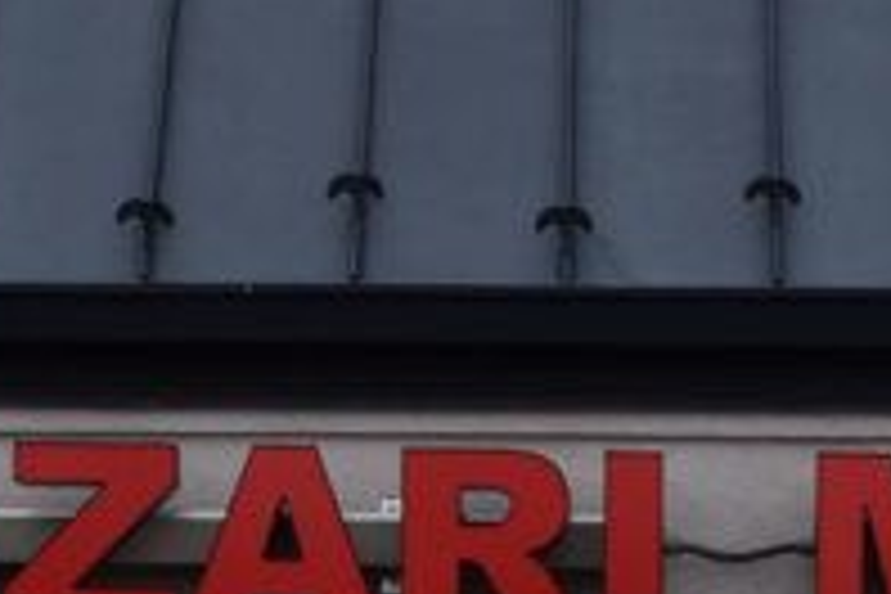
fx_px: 5766
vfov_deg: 5.7
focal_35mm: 233
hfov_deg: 8.8
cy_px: 1336
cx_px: 940
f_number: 9
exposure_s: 1/160
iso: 400
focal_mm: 30
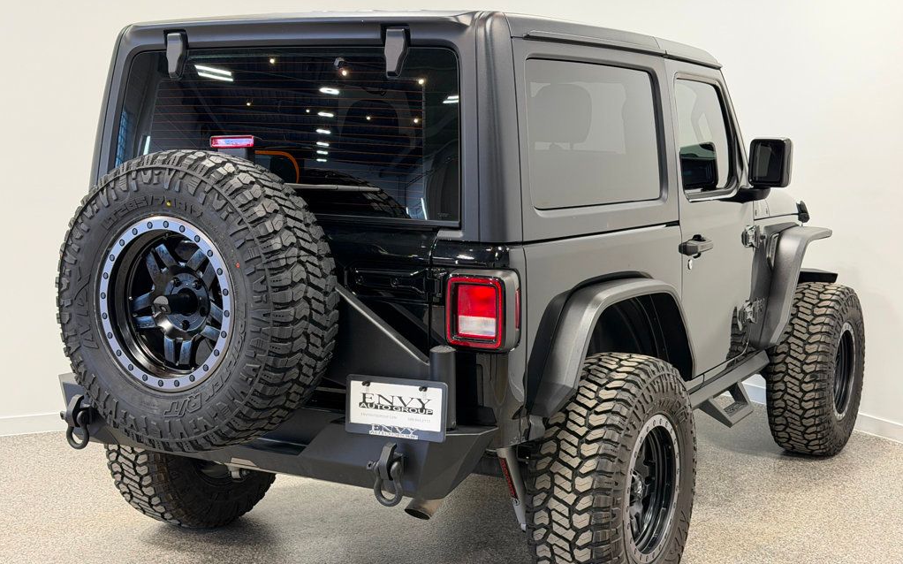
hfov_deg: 39.6
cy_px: 310
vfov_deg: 25.3
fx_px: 1255
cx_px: 452
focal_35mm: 51
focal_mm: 6.76
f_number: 1.78
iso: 160
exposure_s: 1/120
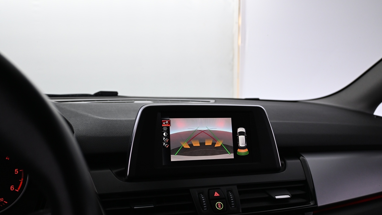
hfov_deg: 62.2
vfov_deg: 37.4
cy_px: 123
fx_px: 317
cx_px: 194
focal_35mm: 31
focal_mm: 19.5
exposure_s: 1/60
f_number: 4
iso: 800
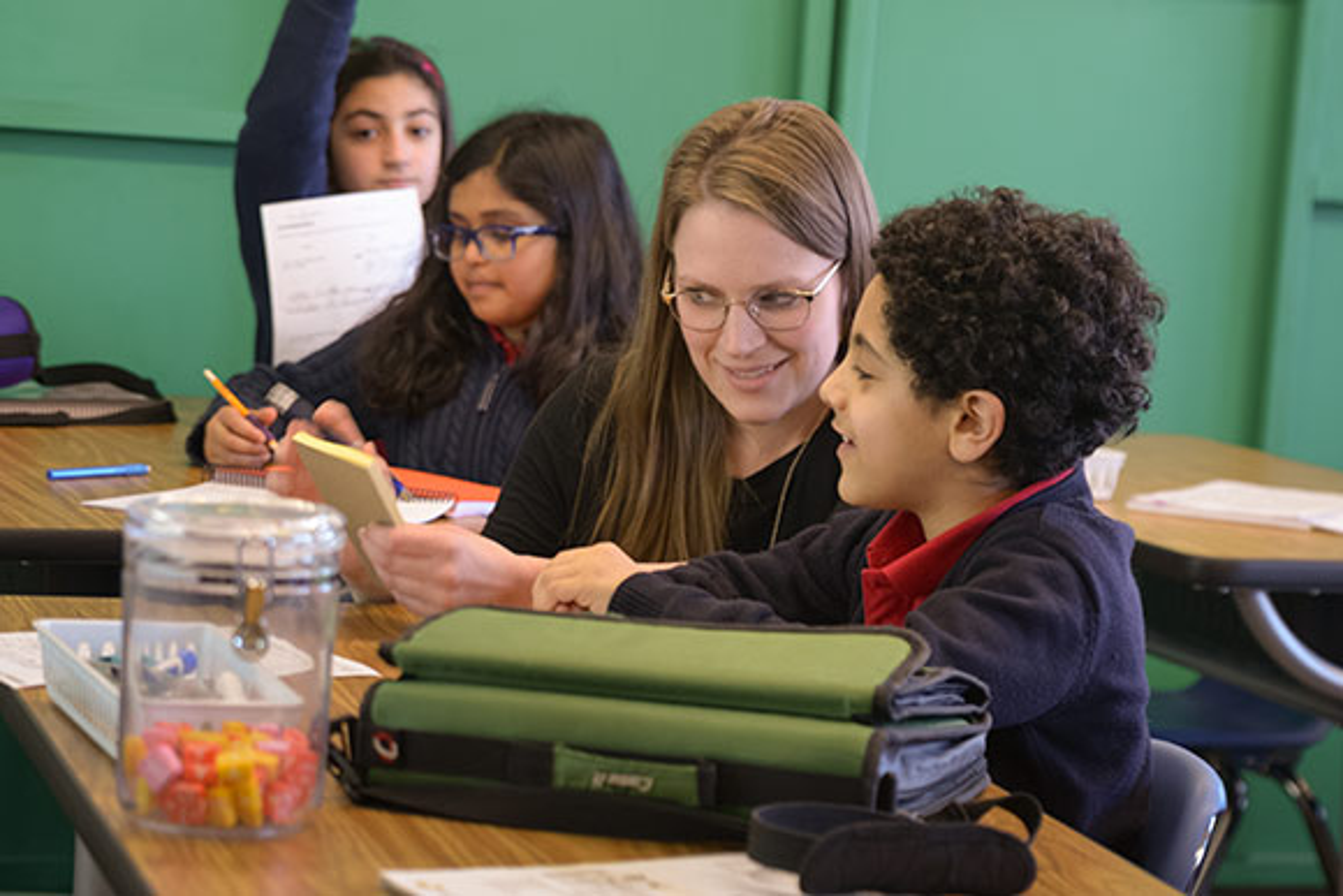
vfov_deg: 19.5
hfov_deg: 28.8
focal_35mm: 70
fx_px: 2612
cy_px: 448
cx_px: 672
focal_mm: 70
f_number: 4
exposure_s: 1/90
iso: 800
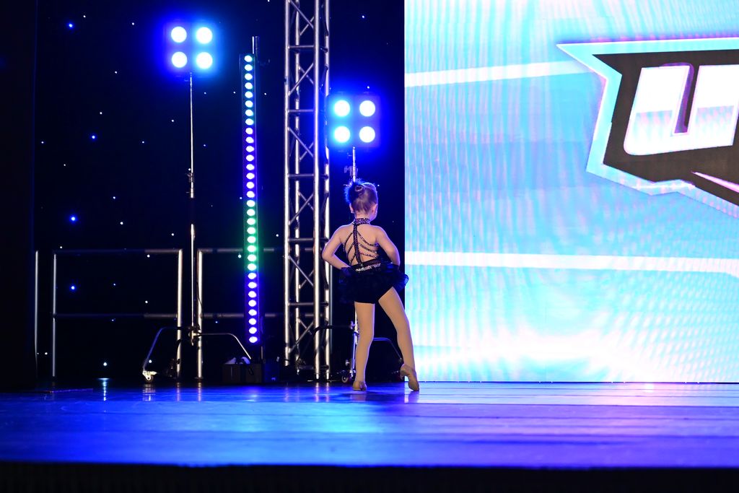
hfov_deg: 19.5
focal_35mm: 105
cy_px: 246
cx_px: 370
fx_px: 2156
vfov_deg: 13.0
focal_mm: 70
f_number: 2.8
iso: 5000
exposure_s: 1/1000
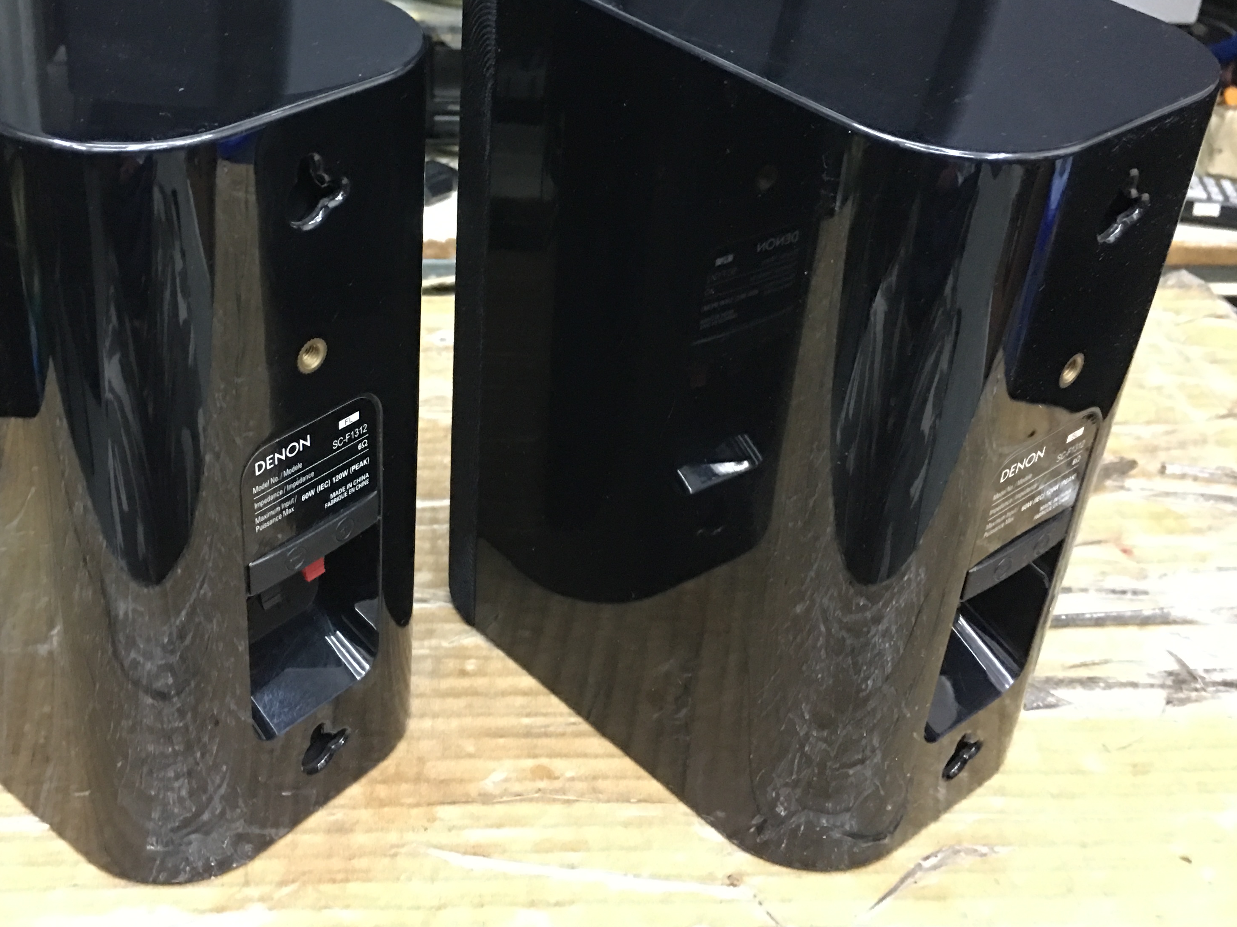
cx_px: 510
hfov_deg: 46.6
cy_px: 340
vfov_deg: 35.7
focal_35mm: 40
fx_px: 1429
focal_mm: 4.15
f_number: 2.2
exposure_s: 1/8
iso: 160
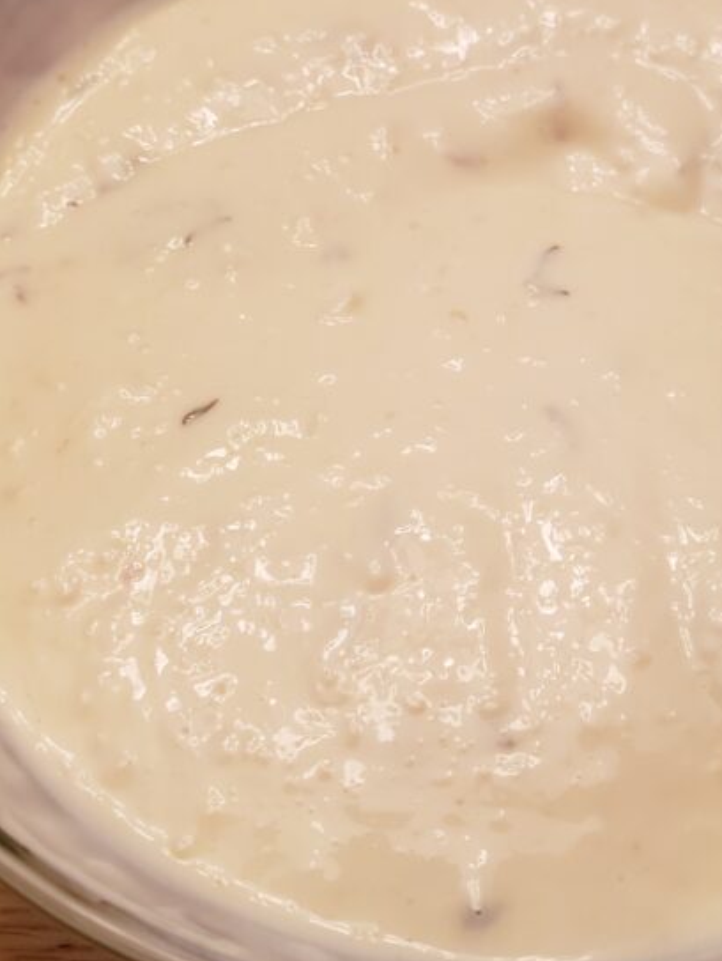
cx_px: 536
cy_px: 411
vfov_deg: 38.8
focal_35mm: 49
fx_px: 1361
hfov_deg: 29.3
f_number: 2.4
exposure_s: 1/20
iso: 250
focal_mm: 4.3
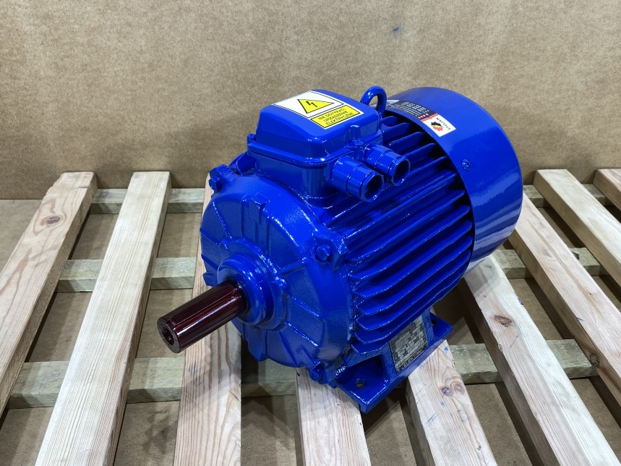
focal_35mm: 31
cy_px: 190
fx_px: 556
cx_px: 334
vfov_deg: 45.2
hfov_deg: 58.3
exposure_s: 1/100
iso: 32
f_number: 1.8
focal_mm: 4.25
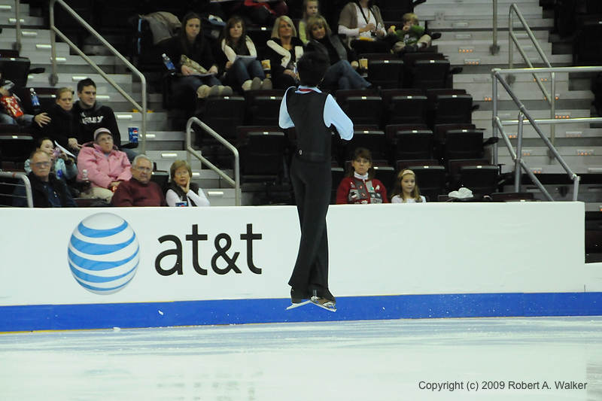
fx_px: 3260
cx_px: 301
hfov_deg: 10.6
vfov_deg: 7.0
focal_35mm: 195
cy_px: 200
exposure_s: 1/1000
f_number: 5.6
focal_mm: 130
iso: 3200
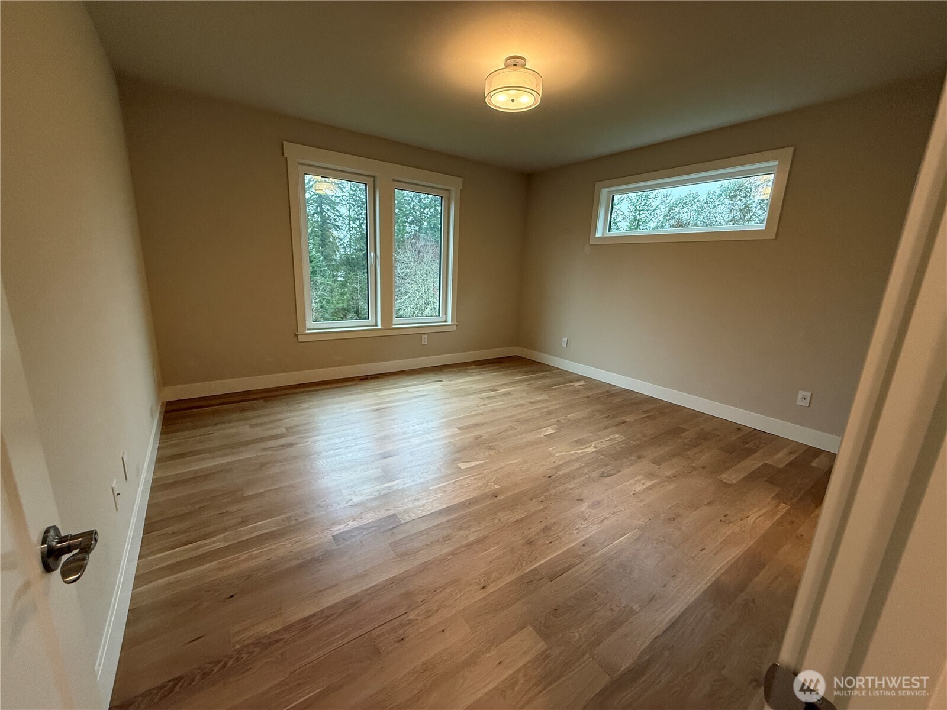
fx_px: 383
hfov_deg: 102.1
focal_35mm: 14
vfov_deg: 85.7
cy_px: 355
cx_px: 474
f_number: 2.2
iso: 320
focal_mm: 2.22
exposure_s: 1/120
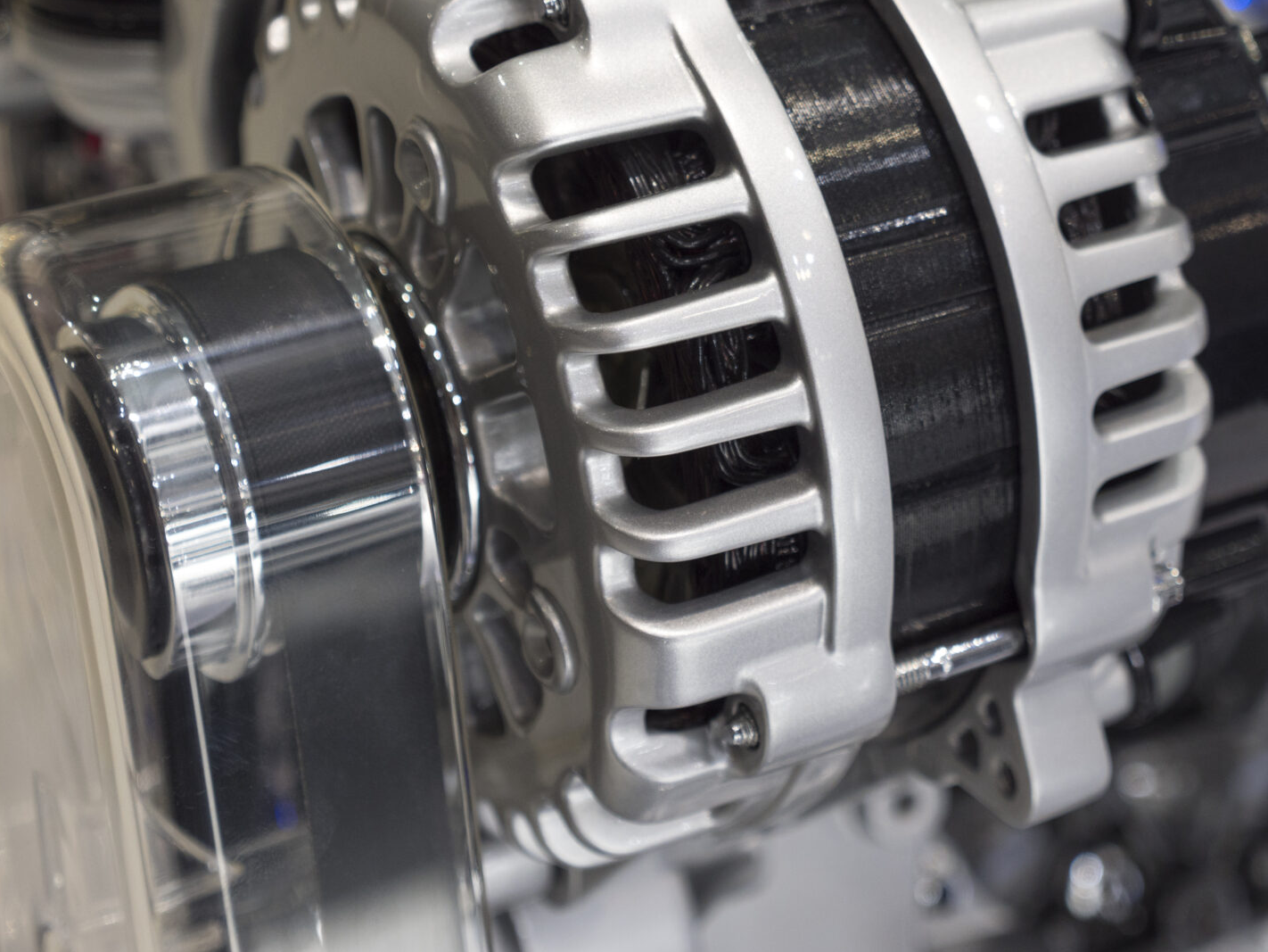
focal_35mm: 81
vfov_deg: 18.2
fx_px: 2968
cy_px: 326
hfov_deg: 24.1
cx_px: 697
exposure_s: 1/100
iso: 400
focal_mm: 30
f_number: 2.8
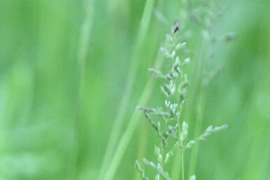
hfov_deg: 0.7
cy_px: 388
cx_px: -300
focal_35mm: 3090
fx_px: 23155
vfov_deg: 0.4
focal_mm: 500
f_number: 4
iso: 1250
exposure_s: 1/640
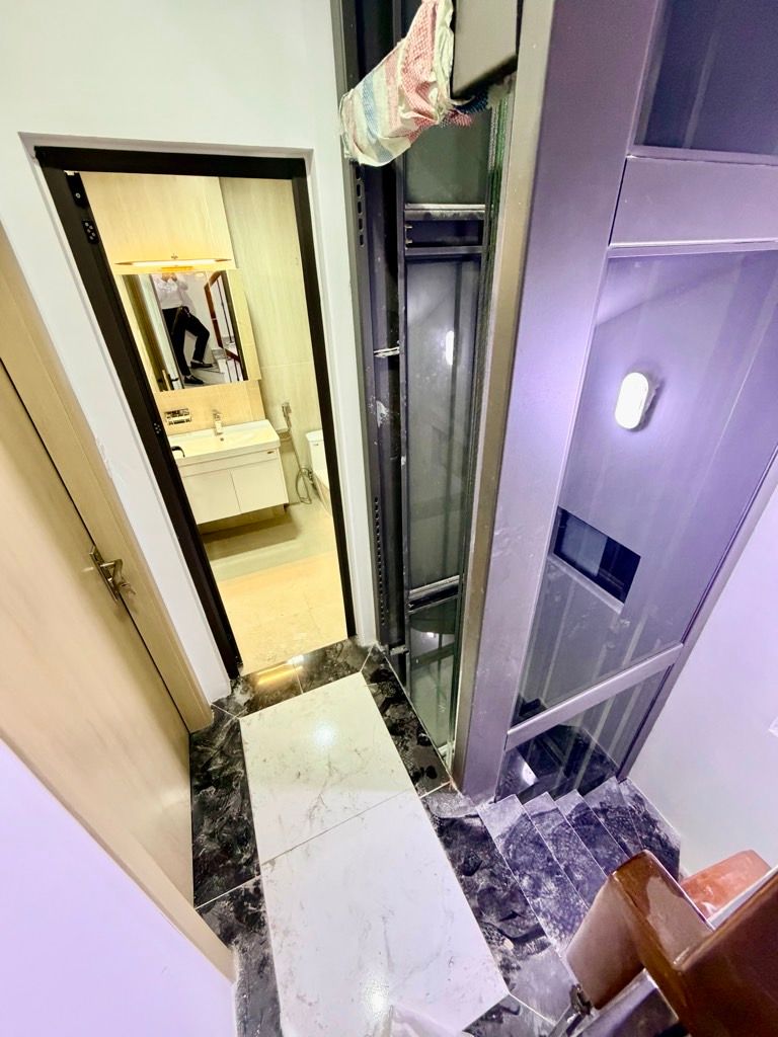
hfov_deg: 85.7
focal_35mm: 14
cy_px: 518
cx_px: 389
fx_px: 420
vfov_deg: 102.1
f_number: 2.2
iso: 500
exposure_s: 1/50
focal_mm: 2.22
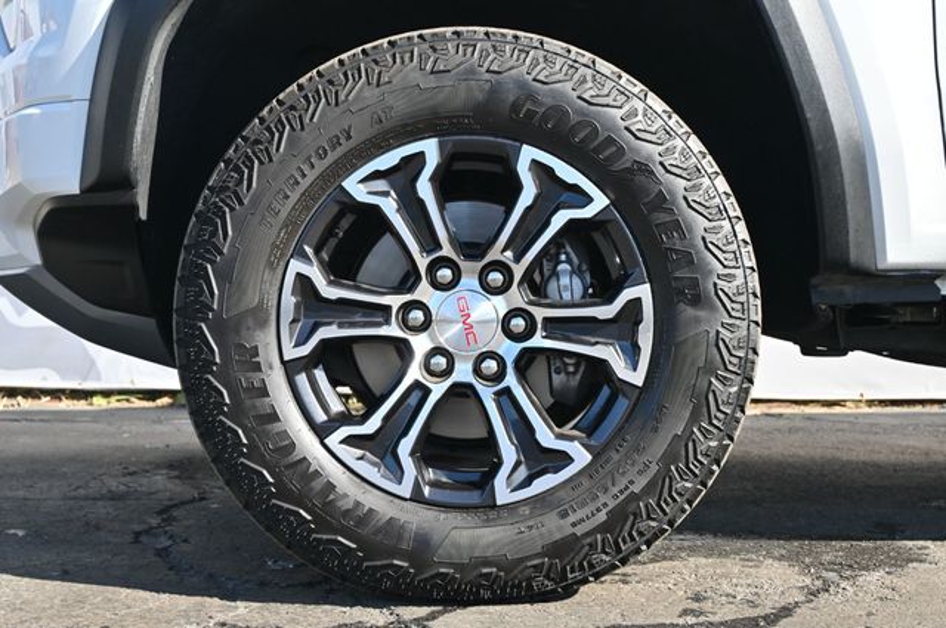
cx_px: 473
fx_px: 1279
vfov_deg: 27.6
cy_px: 314
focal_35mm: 49
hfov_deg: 40.6
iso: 180
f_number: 5.6
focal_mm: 32.5
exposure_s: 1/250
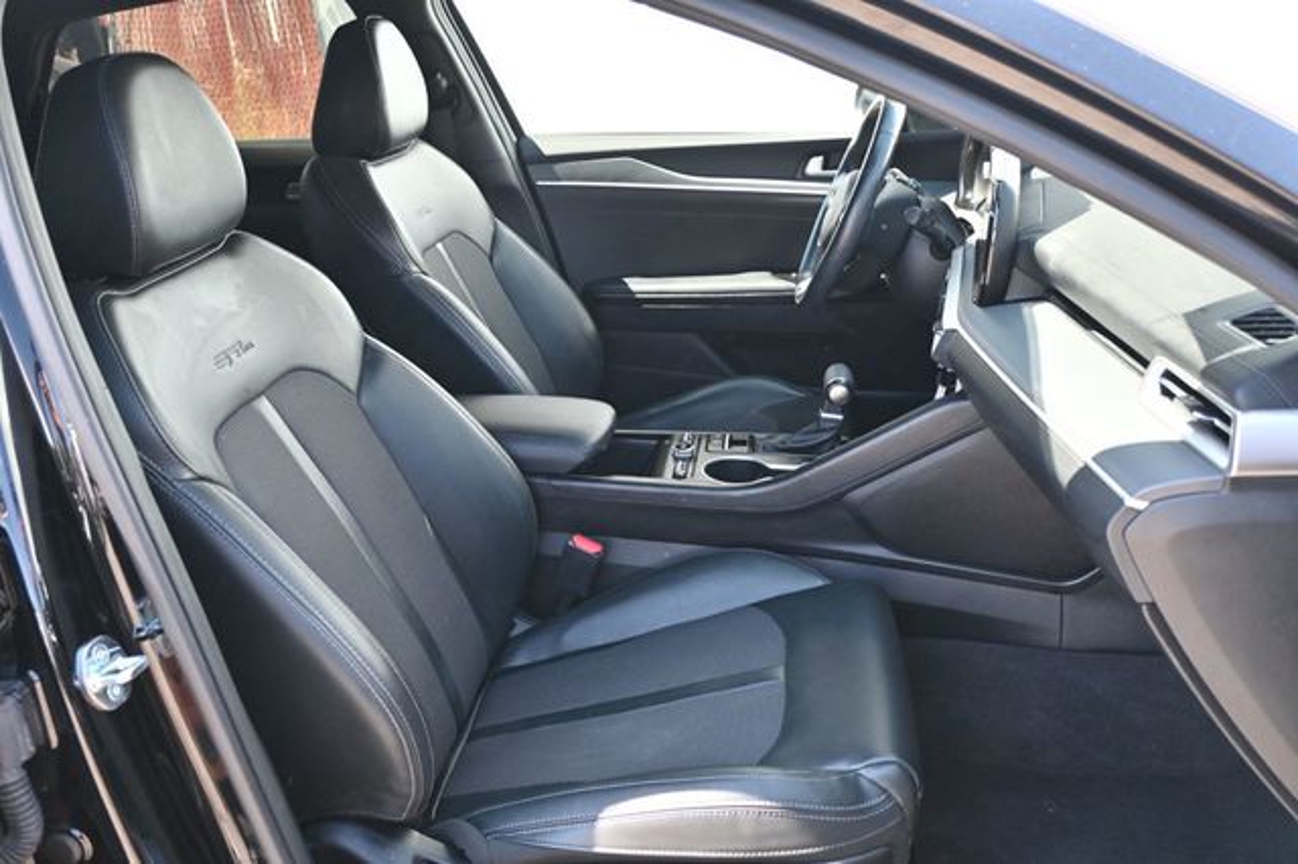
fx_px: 1162
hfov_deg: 58.4
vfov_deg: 40.8
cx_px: 649
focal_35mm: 32
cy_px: 432
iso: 640
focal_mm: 21.5
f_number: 4
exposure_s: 1/125
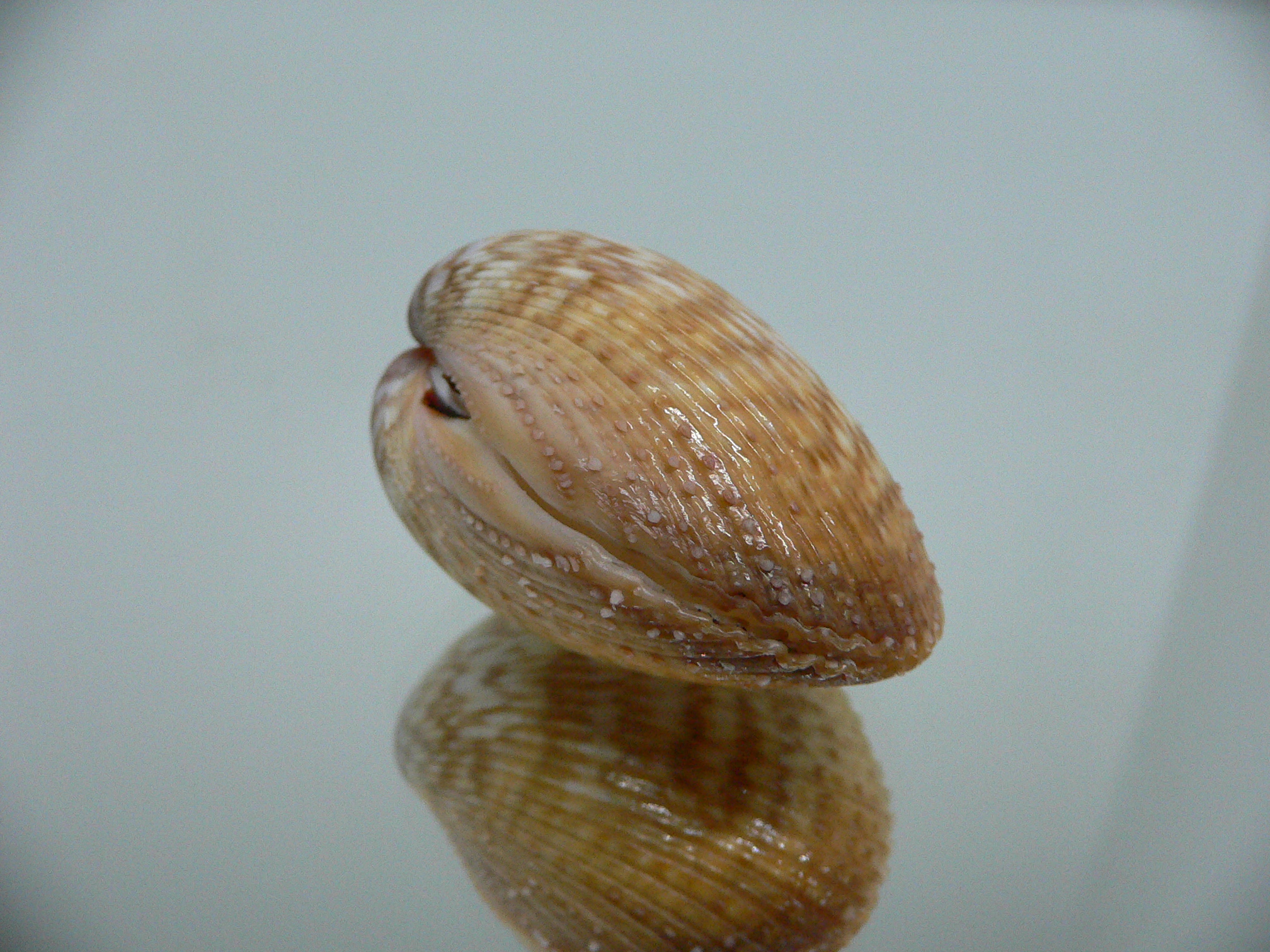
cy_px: 476
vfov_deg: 40.7
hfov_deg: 52.6
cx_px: 635
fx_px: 1284
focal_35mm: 35
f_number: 2.8
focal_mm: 4.6
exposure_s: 1/60
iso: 200
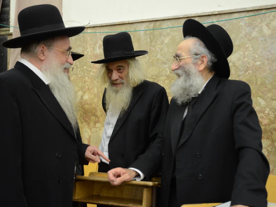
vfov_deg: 34.7
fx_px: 331
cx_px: 130
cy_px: 103
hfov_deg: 45.2
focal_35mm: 42
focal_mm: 25
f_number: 5
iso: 1000
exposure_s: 1/125
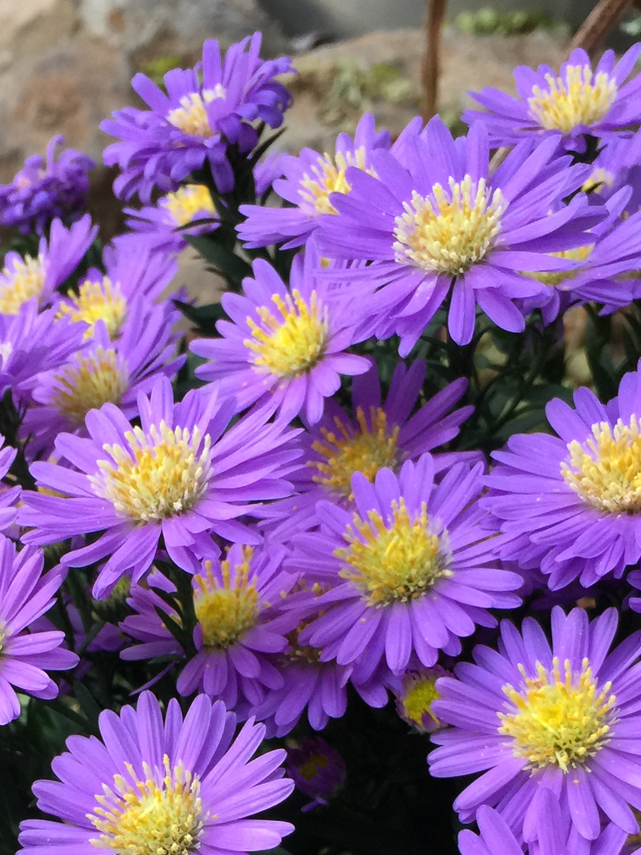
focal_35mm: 69
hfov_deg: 21.0
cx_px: 116
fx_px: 1704
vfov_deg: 26.7
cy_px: 854
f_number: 2.2
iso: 40
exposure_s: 1/30
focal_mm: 4.15
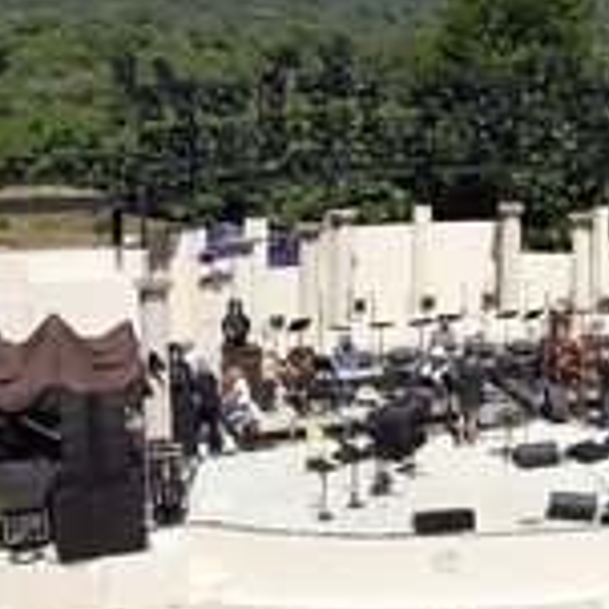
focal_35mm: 71
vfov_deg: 24.3
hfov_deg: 23.6
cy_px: 234
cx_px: 553
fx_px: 1413
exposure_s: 1/250
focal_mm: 30
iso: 200
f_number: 14
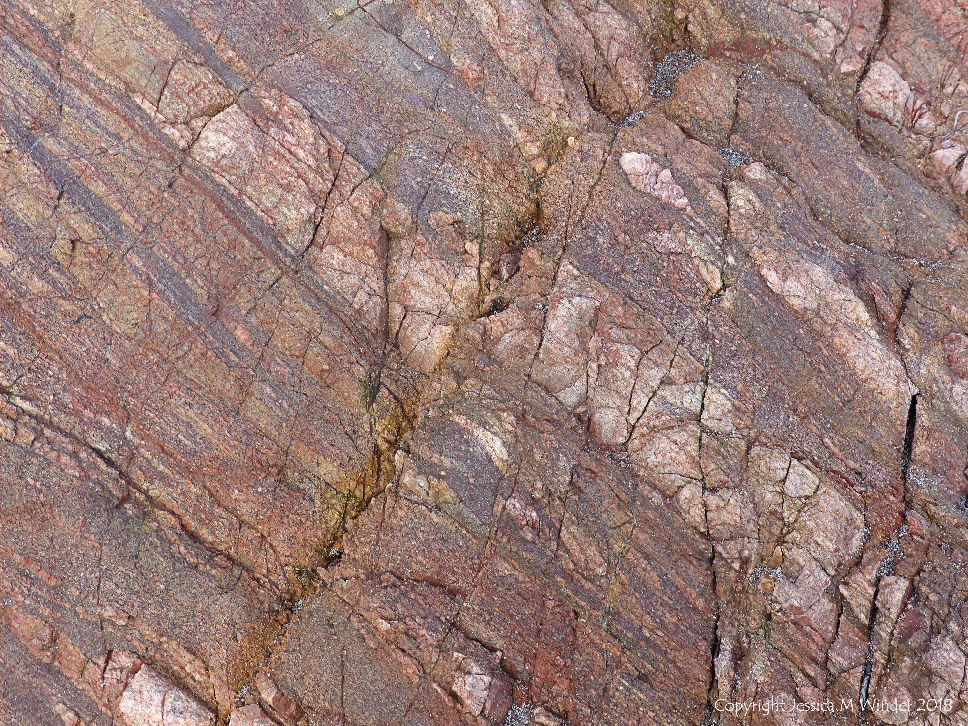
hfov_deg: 36.8
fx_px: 1454
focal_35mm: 52
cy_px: 363
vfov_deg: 28.0
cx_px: 484
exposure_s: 1/100
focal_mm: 9.4
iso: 100
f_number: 3.5
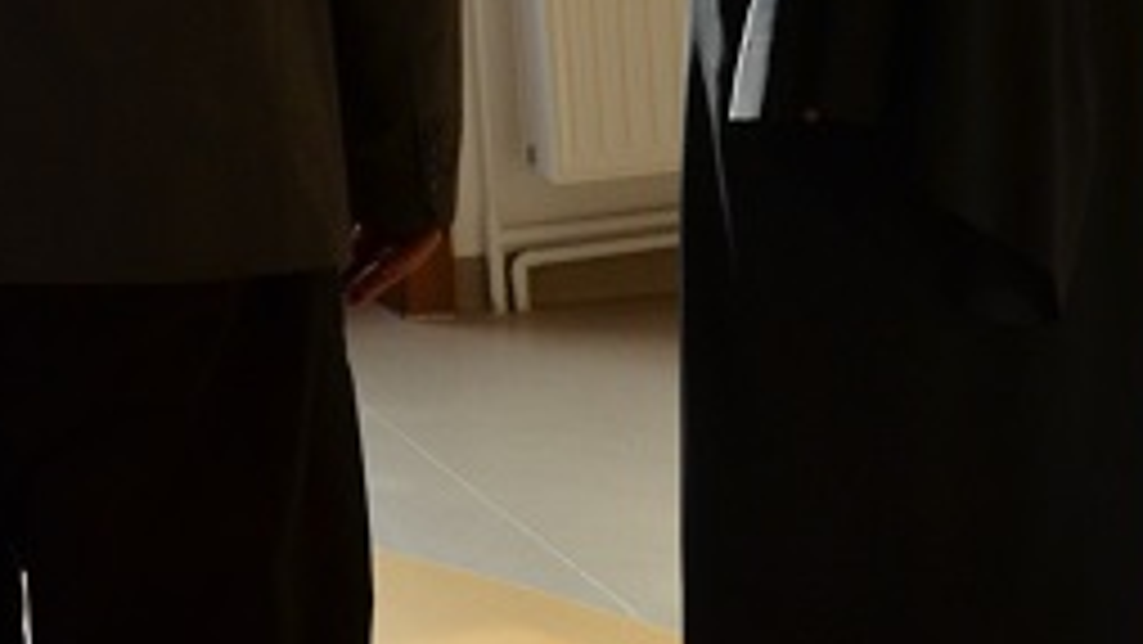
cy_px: -270
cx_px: 580
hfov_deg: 13.2
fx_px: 4941
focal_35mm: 163
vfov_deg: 7.3
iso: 400
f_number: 5.6
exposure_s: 1/125
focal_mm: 22
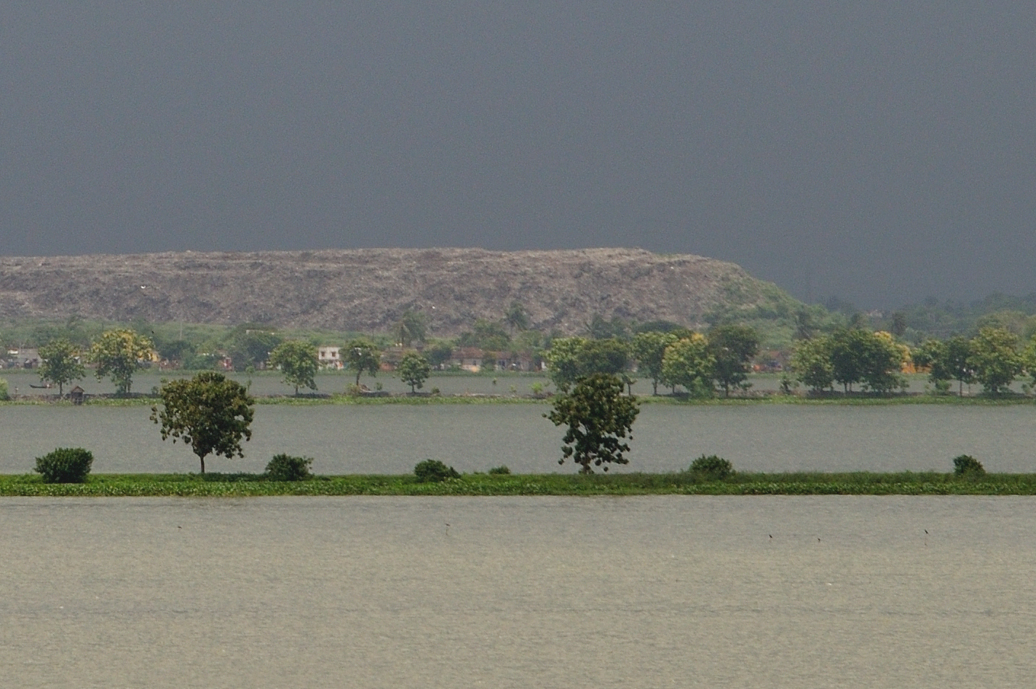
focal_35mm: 128
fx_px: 3666
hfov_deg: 16.1
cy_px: 344
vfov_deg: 10.7
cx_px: 518
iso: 200
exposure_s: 1/400
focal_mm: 85
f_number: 10
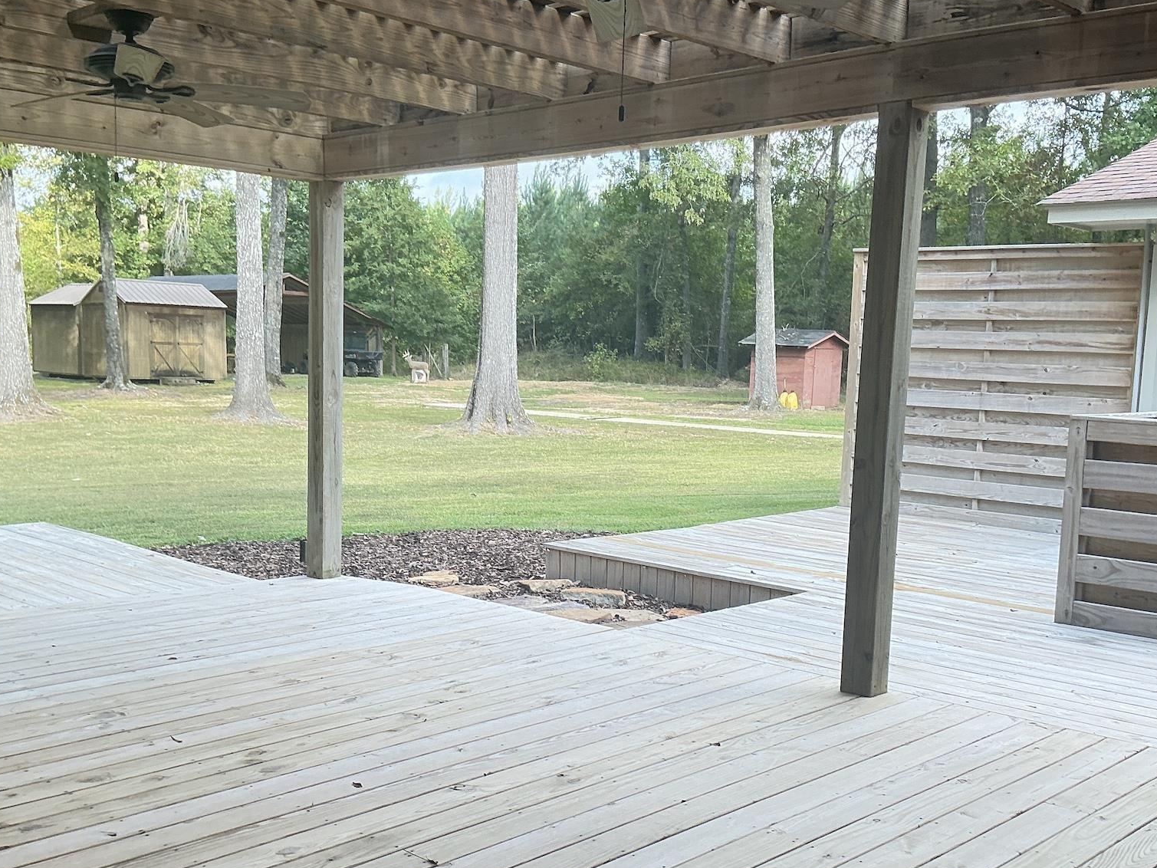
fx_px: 1270
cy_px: 533
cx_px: 580
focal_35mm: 38
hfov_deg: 49.0
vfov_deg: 37.5
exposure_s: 1/169
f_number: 1.8
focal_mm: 3
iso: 32
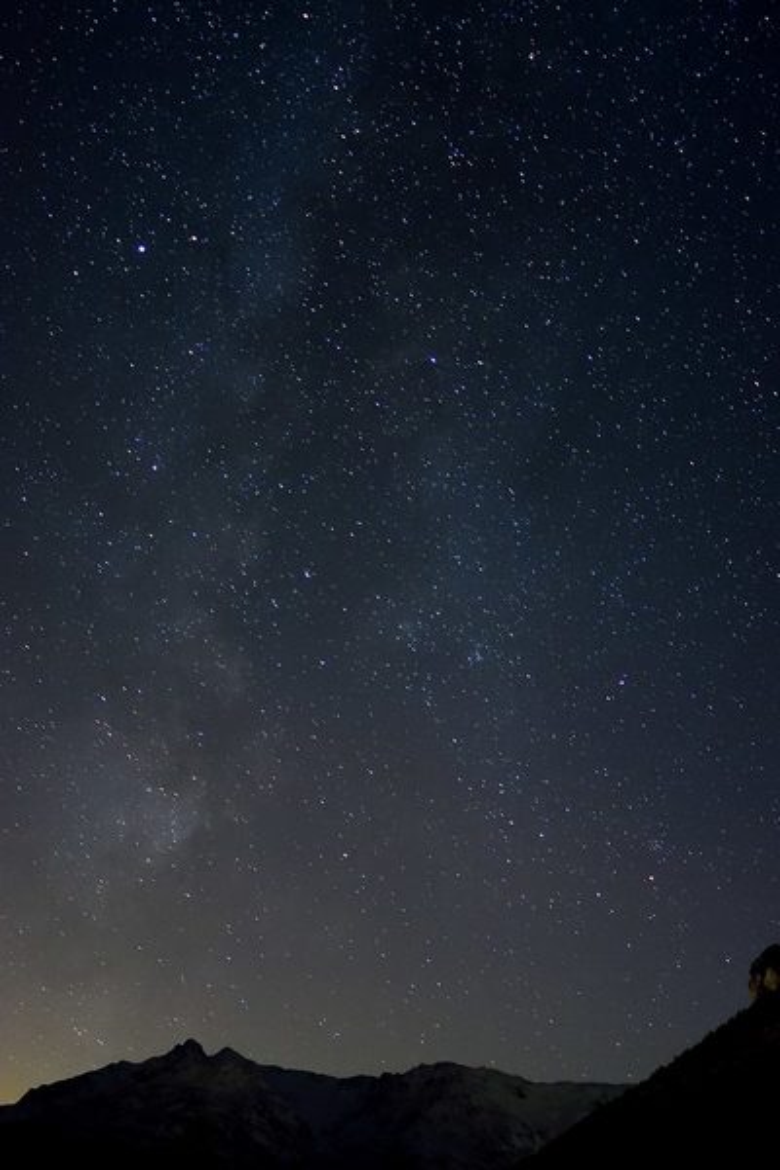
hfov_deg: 31.9
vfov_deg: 46.4
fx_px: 1365
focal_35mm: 42
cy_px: 585
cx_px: 390
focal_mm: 28
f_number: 3.5
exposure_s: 25
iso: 3200
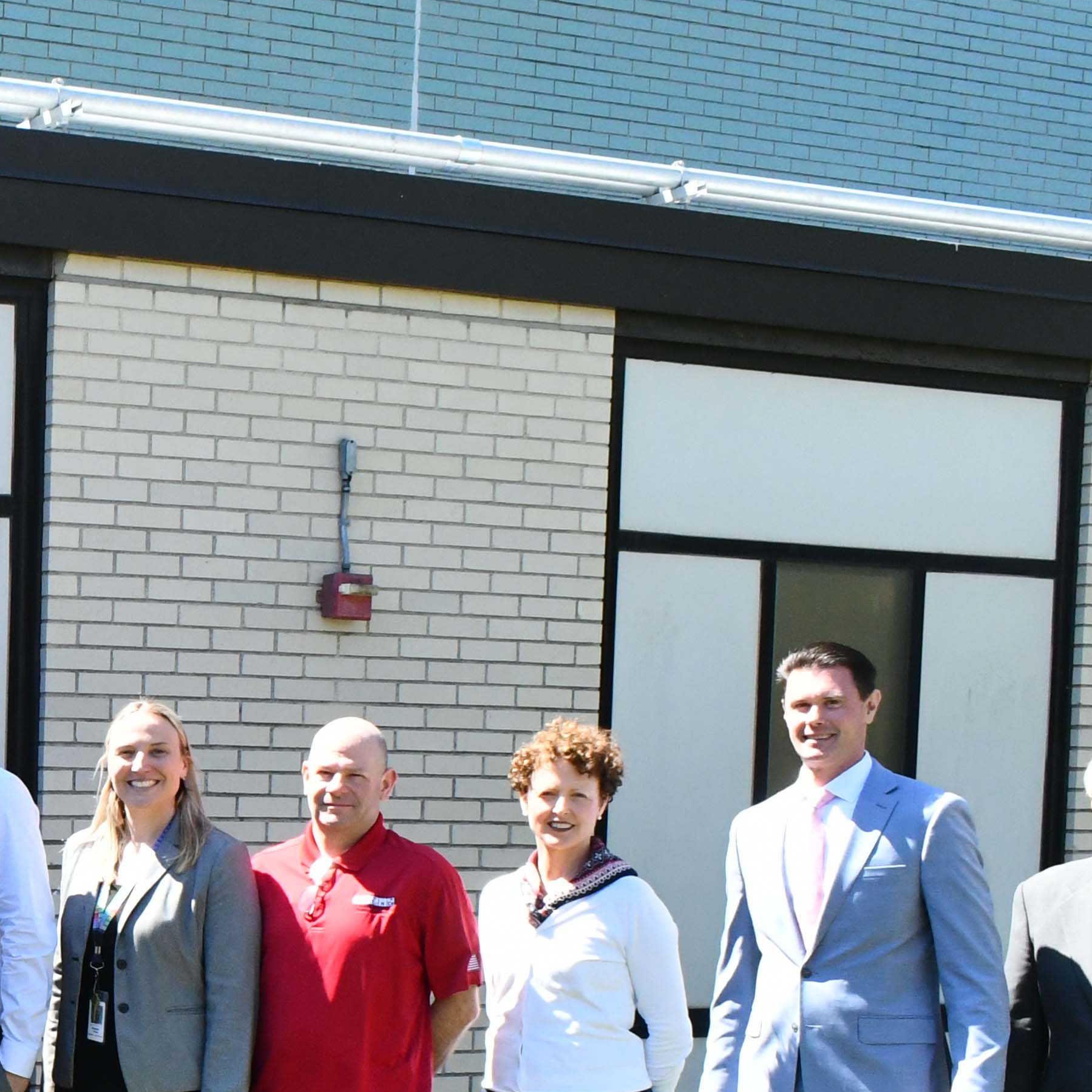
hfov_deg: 22.2
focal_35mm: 71
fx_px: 2534
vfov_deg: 23.8
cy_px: 924
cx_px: -267
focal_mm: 18
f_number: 13
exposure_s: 1/640
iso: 2000
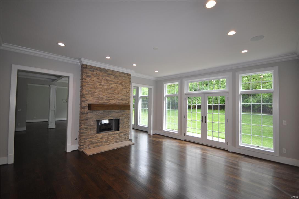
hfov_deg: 100.5
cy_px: 100
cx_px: 150
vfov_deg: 77.1
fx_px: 124
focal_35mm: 15
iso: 450
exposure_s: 1/125
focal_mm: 10
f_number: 4
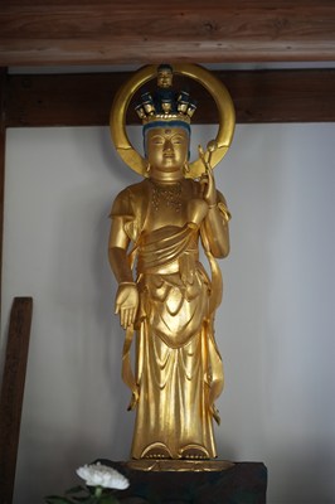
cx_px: 168
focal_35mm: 73
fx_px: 1021
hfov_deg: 18.6
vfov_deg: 27.7
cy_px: 252
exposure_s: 1/160
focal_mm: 73
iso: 3200
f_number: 4
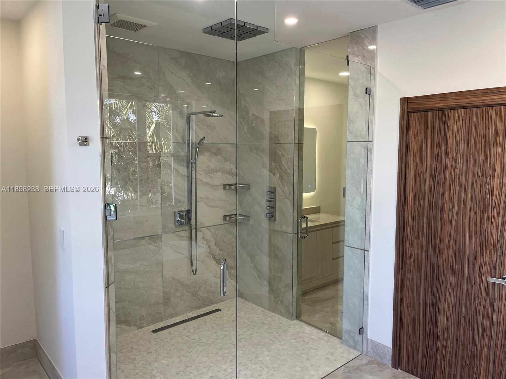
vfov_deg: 53.1
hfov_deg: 67.3
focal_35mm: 26
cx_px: 253
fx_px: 380
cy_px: 190
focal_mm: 5.1
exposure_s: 1/120
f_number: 1.6
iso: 50
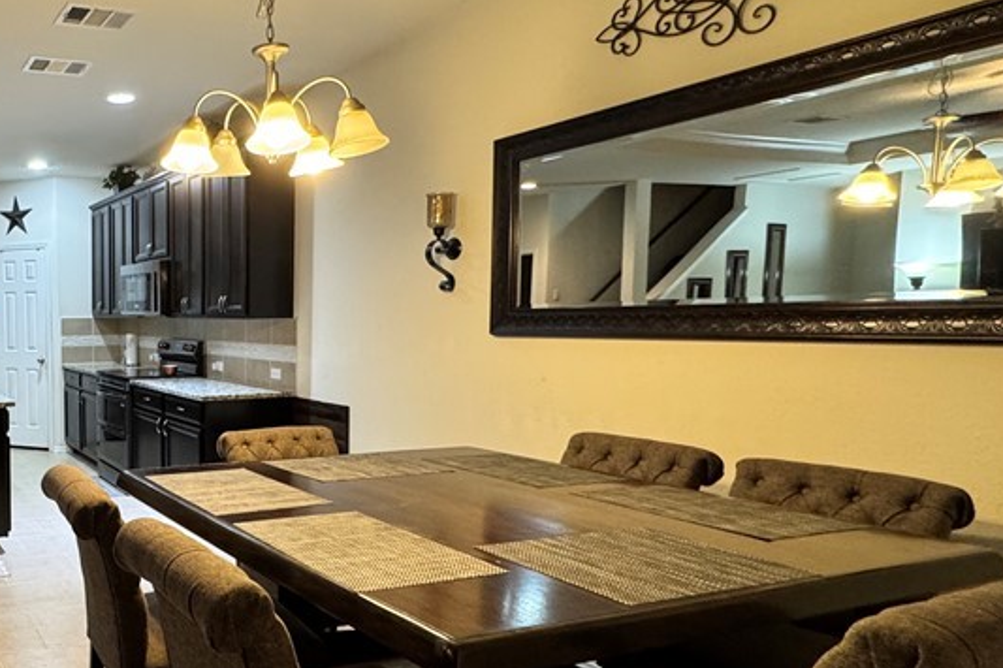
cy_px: 376
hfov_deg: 56.2
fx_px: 780
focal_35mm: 28
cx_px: 92
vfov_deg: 46.3
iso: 400
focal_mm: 2.22
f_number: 2.2
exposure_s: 1/60
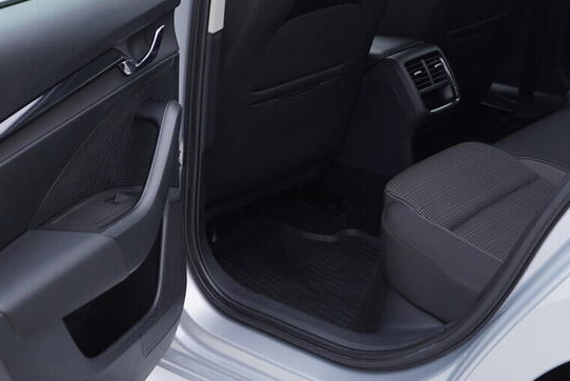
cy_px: 45
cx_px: 282
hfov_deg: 29.6
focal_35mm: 68
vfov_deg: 19.7
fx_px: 1077
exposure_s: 1/50
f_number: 3.2
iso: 125
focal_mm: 24
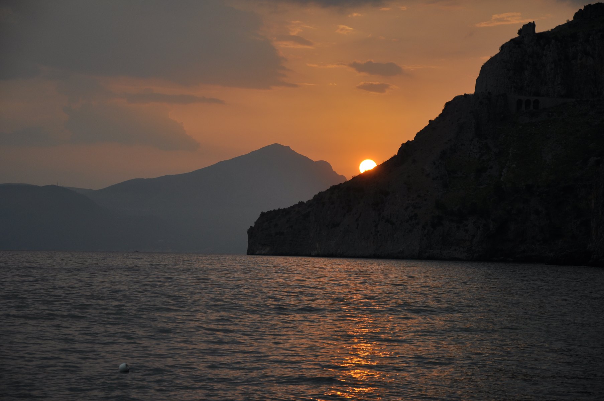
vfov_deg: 12.1
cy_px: 200
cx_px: 302
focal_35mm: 112
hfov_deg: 18.2
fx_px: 1885
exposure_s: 1/640
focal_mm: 75
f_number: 6.3
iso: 200
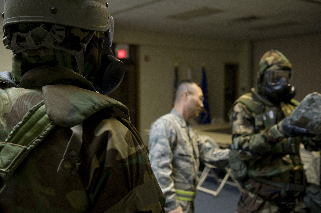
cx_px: 160
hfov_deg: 46.4
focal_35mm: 42
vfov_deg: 31.8
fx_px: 374
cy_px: 106
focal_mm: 28
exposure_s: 1/80
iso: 800
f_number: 2.8
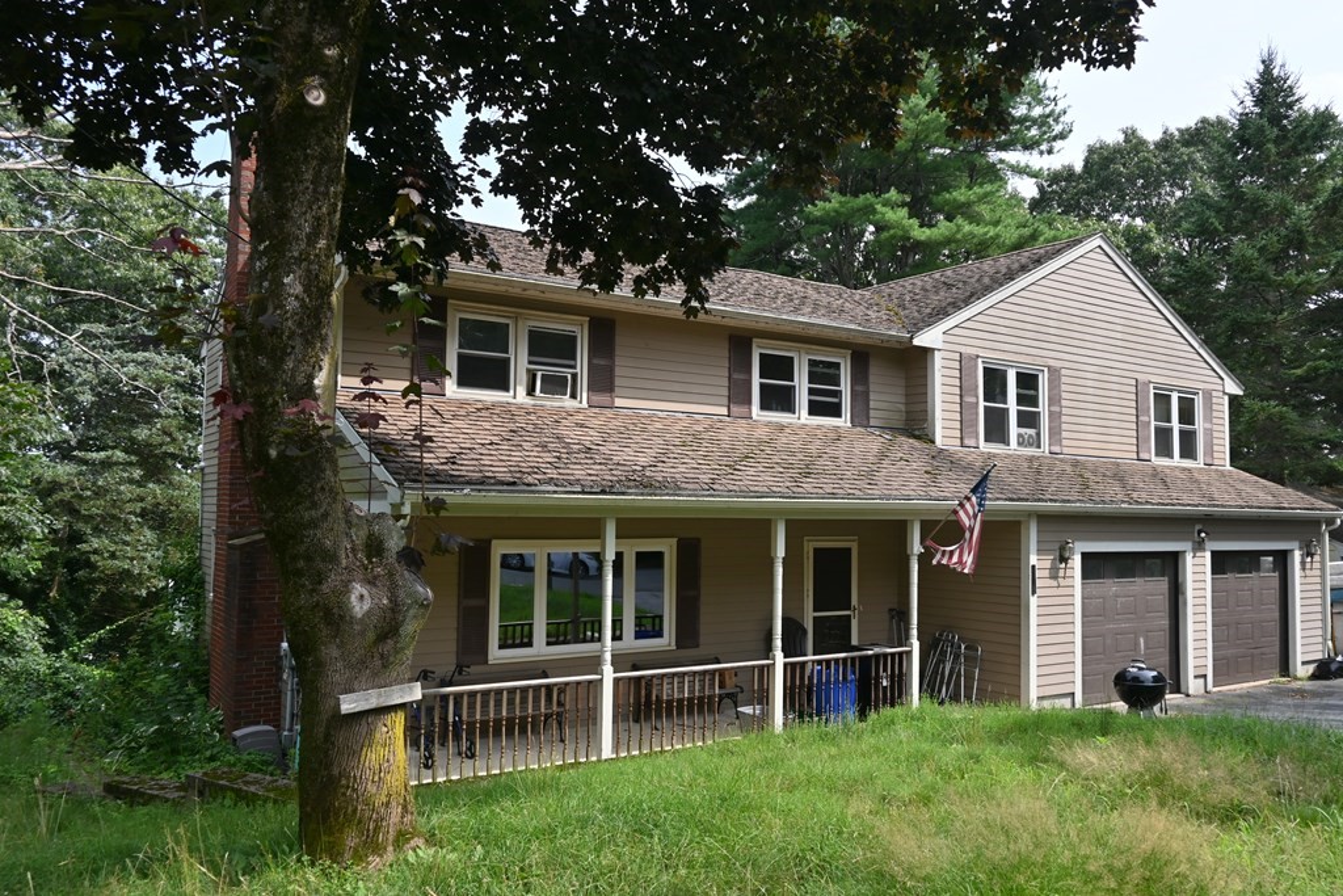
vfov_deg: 46.8
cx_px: 672
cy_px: 448
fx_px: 1035
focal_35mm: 28
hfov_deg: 65.9
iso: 100
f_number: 5.6
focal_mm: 18.5
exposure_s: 1/250
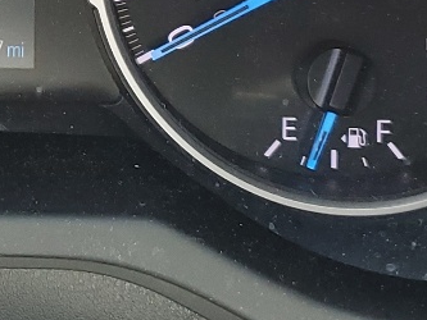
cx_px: -15
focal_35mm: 125
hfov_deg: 15.4
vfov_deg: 11.7
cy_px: -47
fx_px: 1542
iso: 58
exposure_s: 1/100
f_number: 1.5
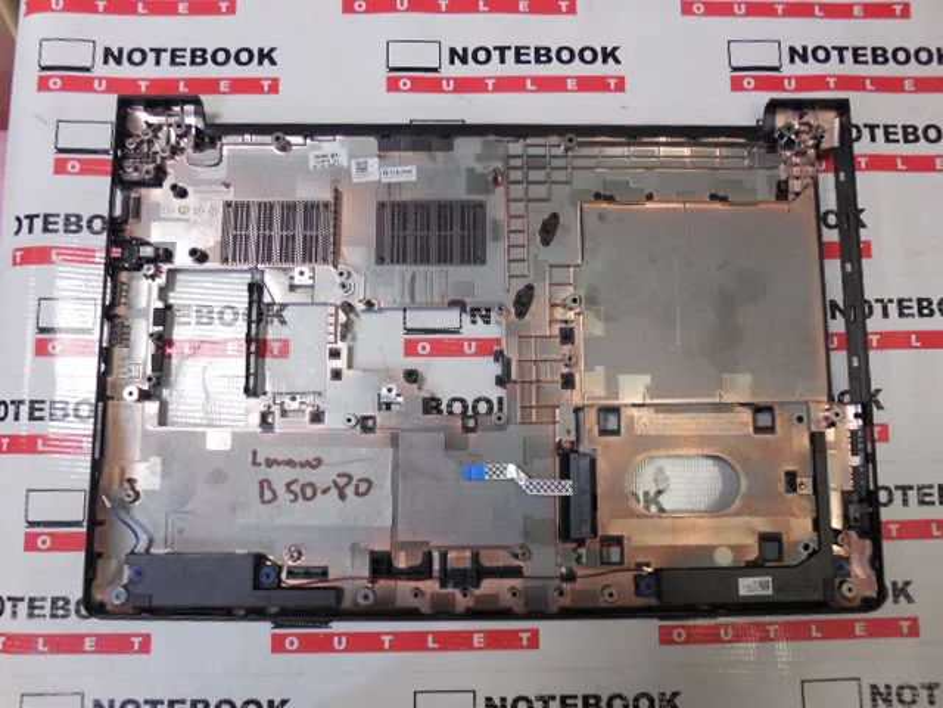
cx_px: 472
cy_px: 354
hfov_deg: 67.3
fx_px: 708
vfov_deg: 53.1
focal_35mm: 26
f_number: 3.5
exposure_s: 1/30
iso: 280
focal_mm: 4.6
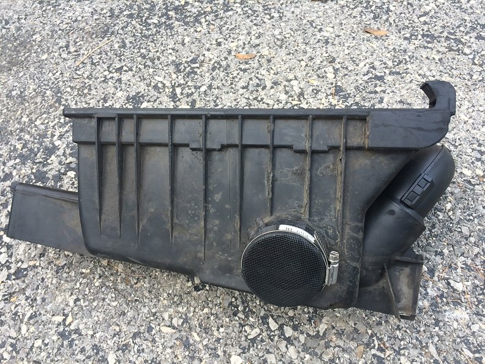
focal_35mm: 29
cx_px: 242
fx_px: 406
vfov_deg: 48.2
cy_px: 182
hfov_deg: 61.7
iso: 32
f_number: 2.2
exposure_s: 1/177
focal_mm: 4.15
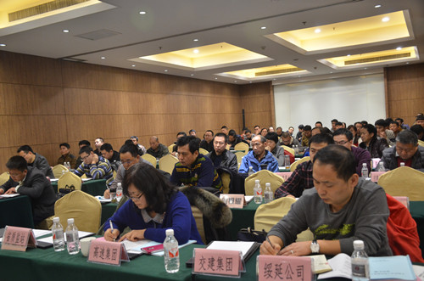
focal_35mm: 34
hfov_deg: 55.2
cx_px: 212
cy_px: 140
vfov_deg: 38.2
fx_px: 405
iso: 1000
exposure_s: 1/40
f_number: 3.8
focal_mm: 23
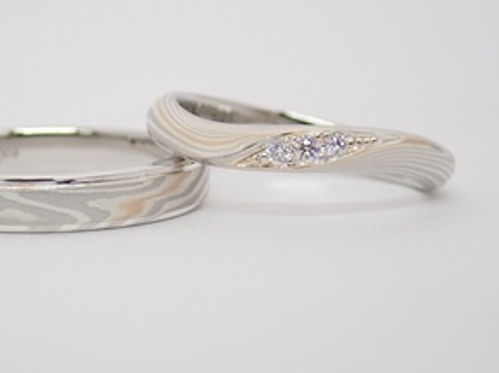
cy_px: 163
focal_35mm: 120
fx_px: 1728
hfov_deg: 16.4
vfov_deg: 12.3
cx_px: 164
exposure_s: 1/125
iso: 200
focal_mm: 13.65
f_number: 4.1
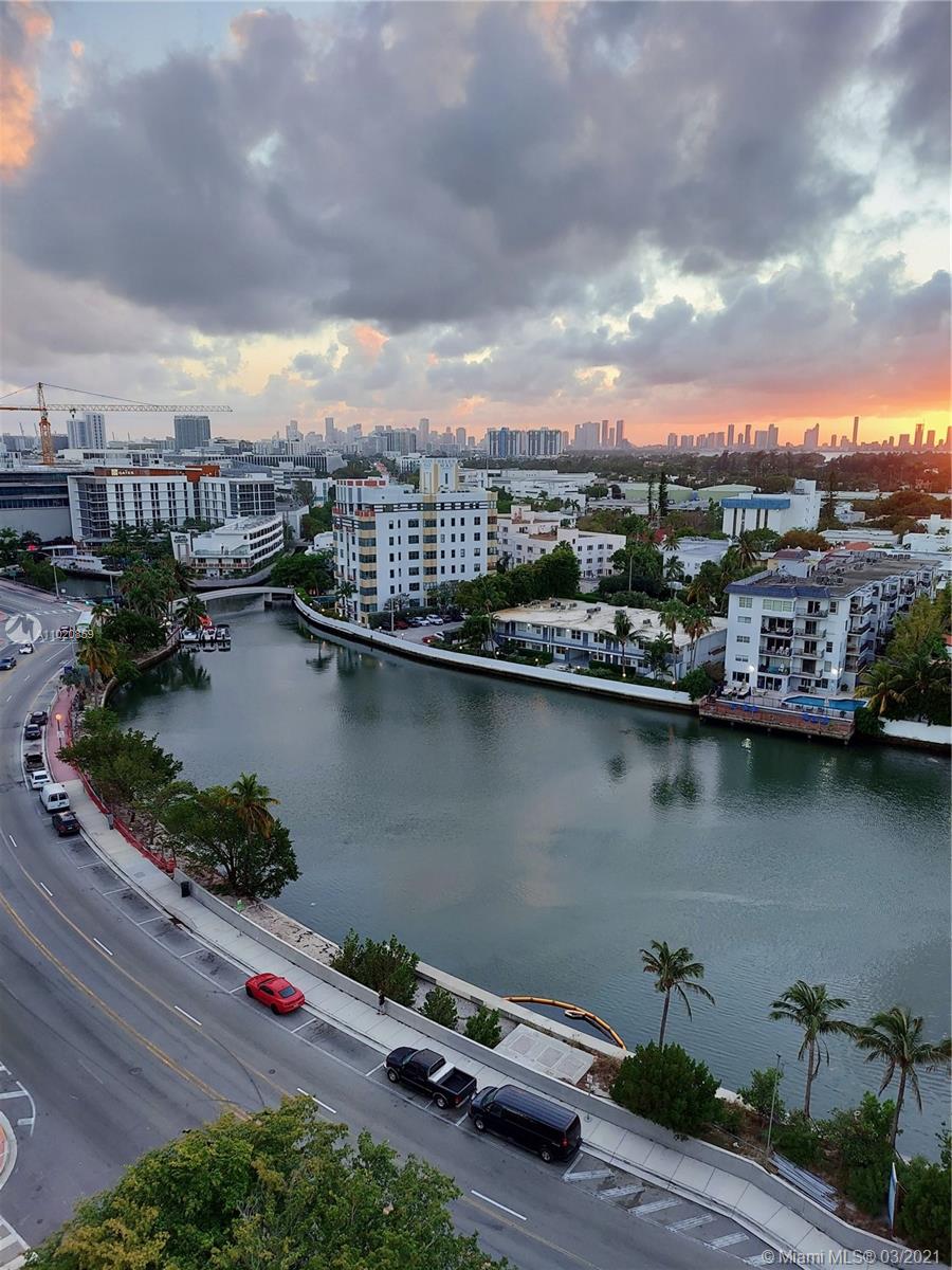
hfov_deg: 56.8
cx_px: 476
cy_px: 635
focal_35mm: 24
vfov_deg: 71.6
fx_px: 880
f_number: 1.8
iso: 100
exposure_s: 1/120
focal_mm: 5.23
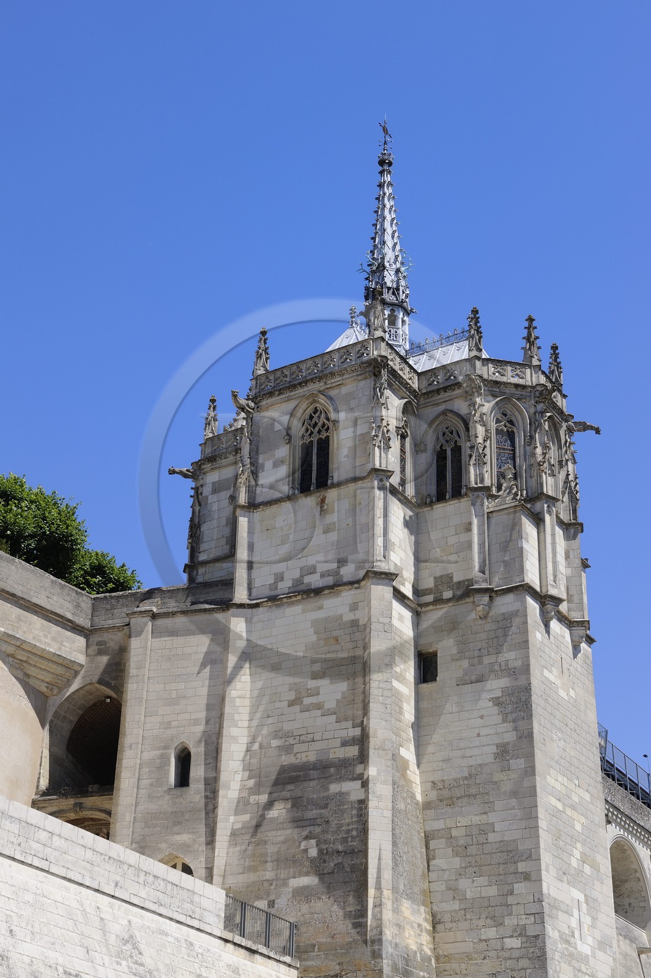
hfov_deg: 24.6
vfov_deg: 36.3
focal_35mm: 55
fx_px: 1494
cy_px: 489
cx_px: 326
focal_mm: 55
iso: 200
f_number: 14
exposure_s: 1/160
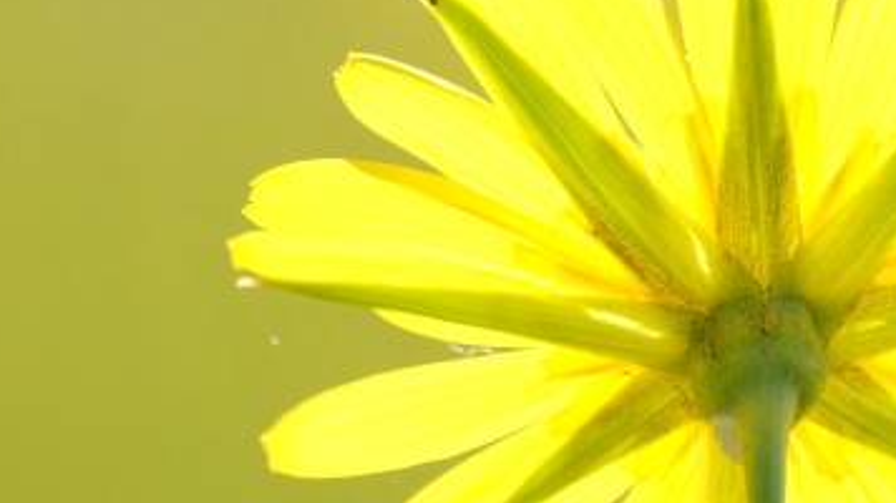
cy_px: 294
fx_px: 28288
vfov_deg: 1.0
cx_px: 730
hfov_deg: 1.8
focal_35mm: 1191
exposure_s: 1/2000
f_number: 5.6
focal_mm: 300
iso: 1250
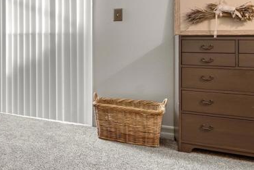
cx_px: -51
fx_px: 268
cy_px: 50
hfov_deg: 37.9
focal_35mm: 38
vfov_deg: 34.6
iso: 320
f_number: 6.3
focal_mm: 14
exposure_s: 1/1.25
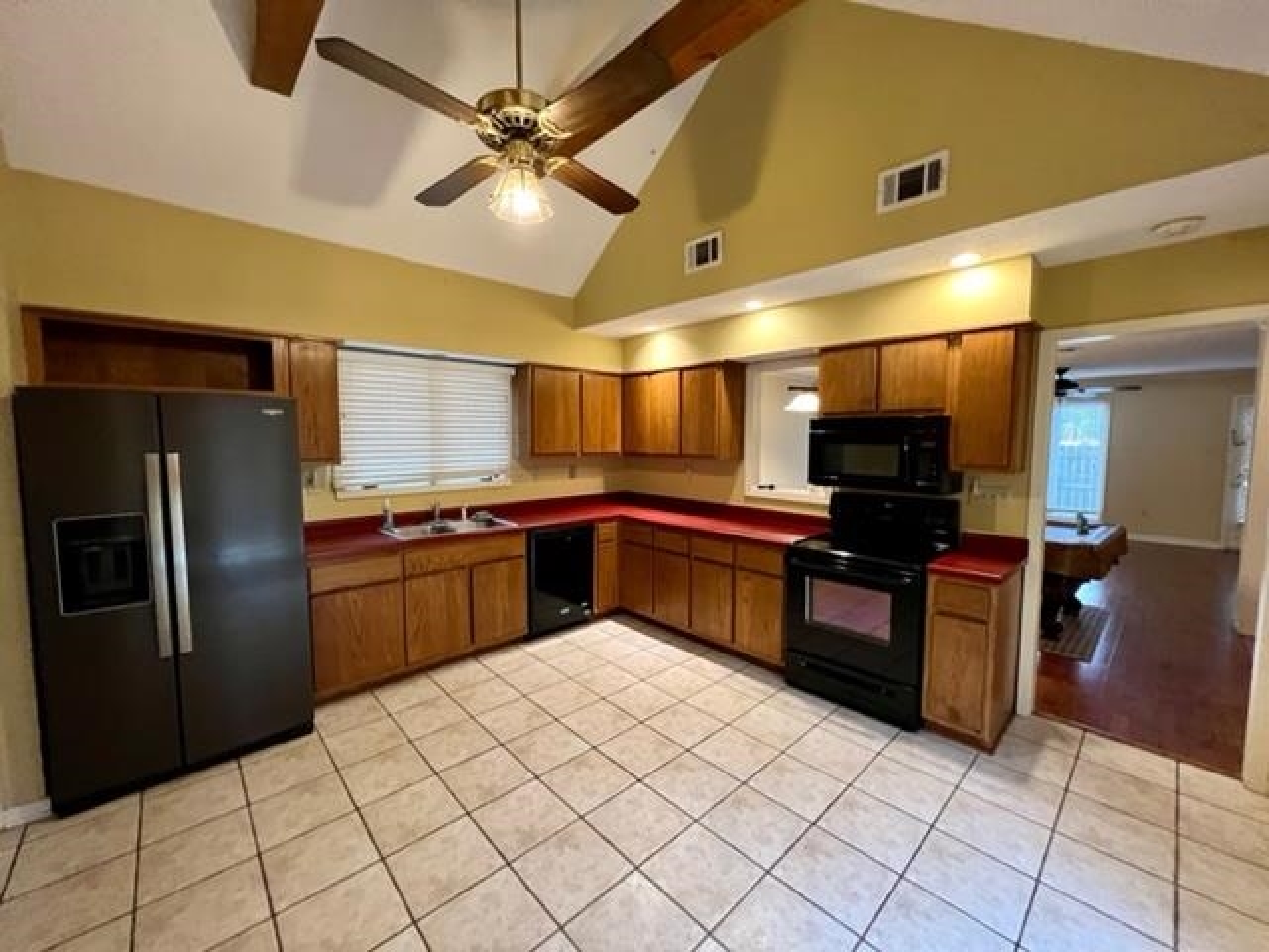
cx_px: 634
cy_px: 476
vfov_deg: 89.9
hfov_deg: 106.2
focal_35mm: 13
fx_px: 477
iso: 640
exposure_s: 1/60
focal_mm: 1.57
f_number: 1.8
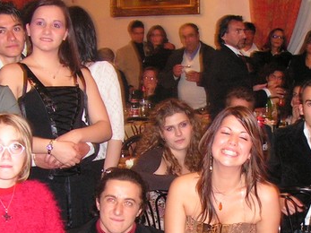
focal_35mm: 83
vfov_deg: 17.4
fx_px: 745
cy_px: 226
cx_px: 256
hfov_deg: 23.2
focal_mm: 6
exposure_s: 1/40
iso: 200
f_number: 3.2
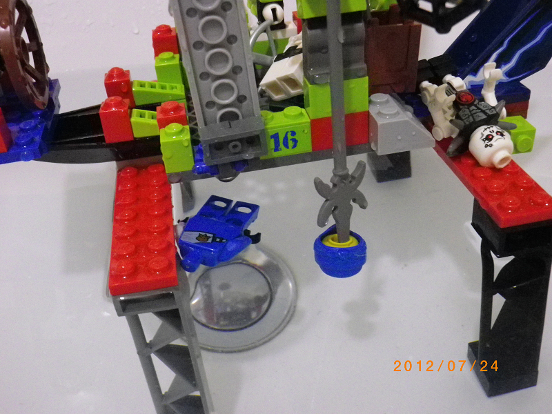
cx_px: 276
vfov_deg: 35.1
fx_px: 654
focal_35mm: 41
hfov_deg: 45.8
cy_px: 207
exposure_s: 1/13
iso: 800
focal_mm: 7.3
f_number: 3.9
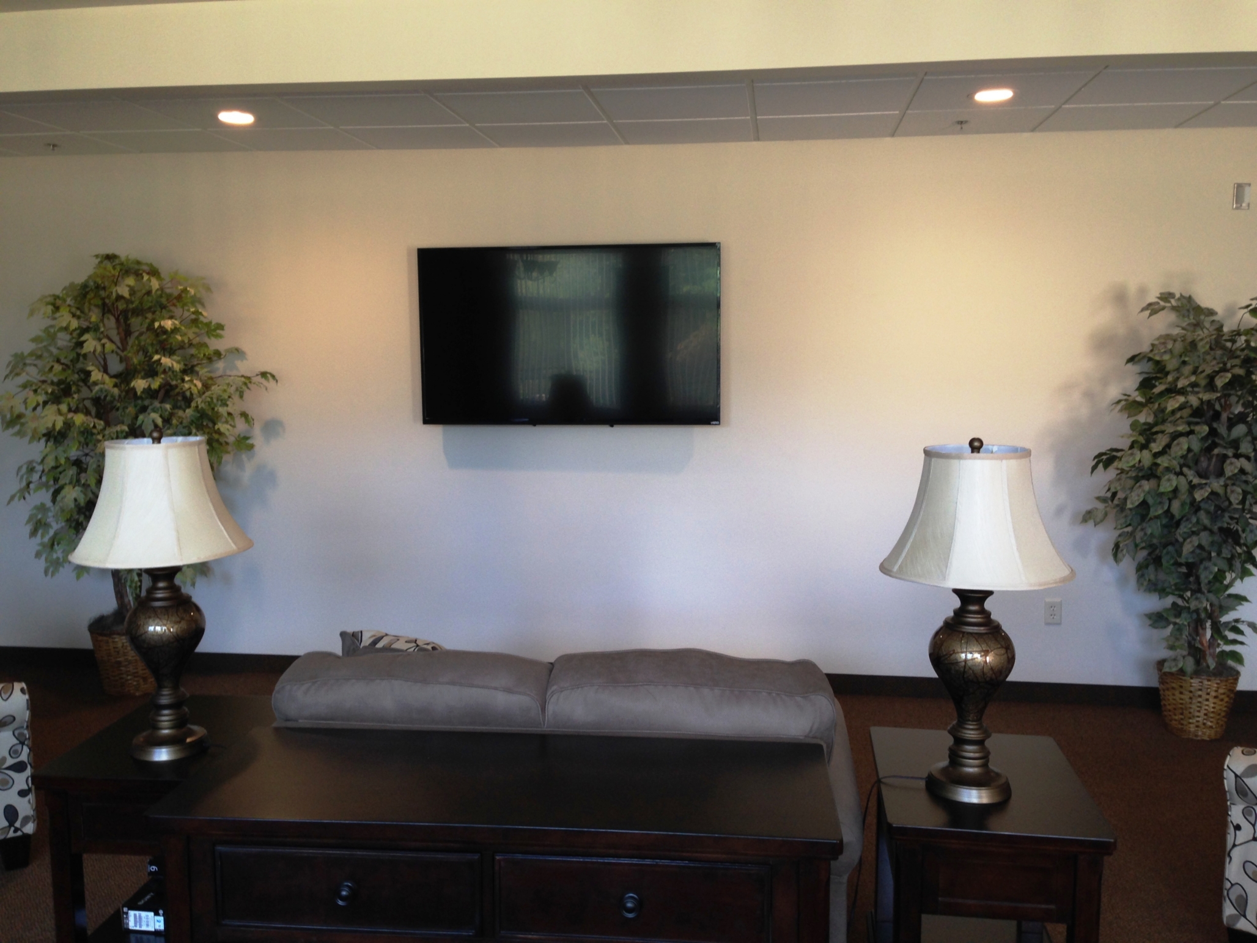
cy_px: 472
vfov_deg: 42.9
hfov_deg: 55.4
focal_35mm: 33
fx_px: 1198
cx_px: 628
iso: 50
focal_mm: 4.12
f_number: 2.4
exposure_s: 1/20
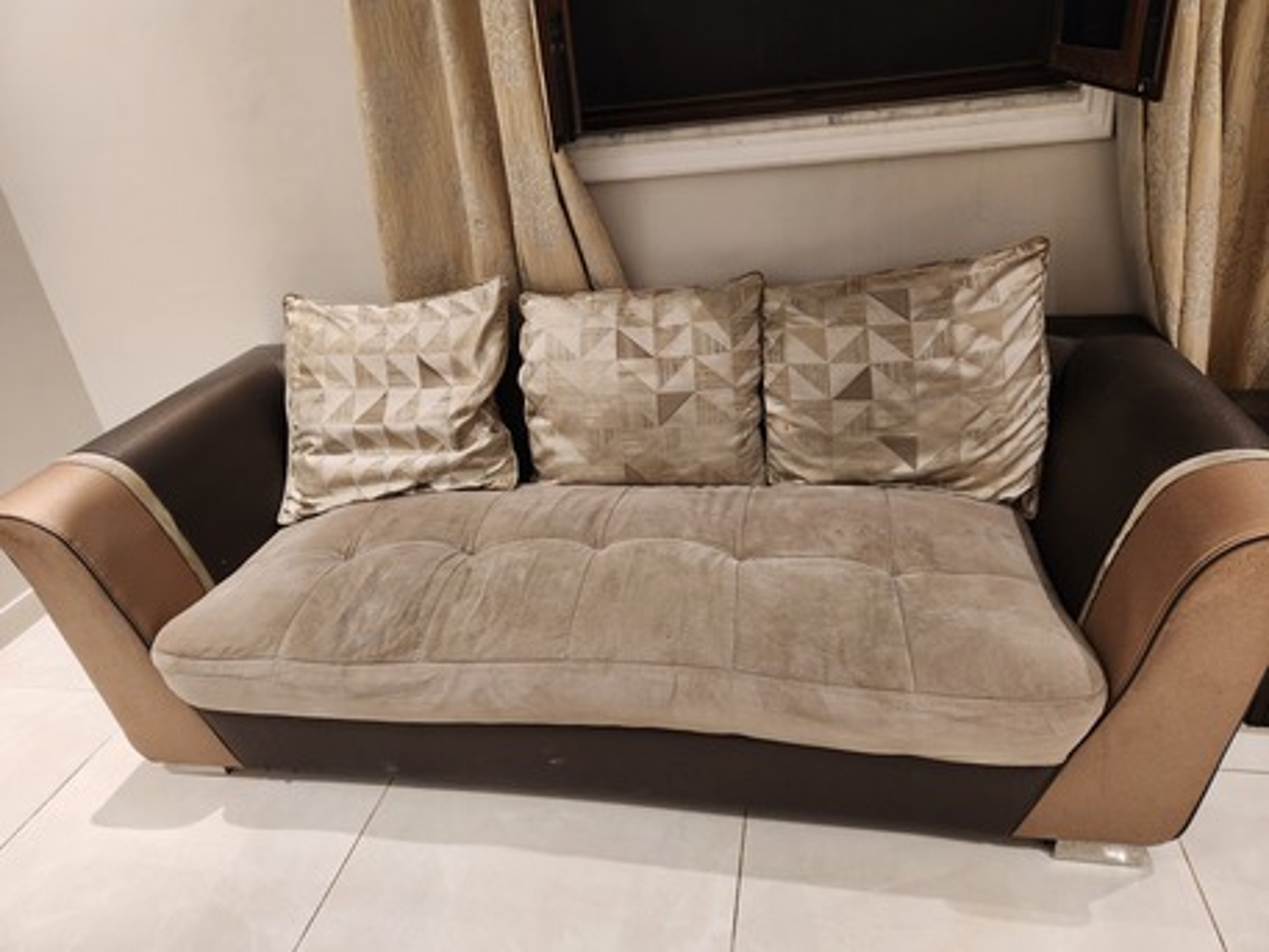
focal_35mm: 23
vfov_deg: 58.9
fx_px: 843
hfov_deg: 73.9
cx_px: 634
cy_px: 476
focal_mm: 5.4
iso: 400
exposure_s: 1/100
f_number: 1.8
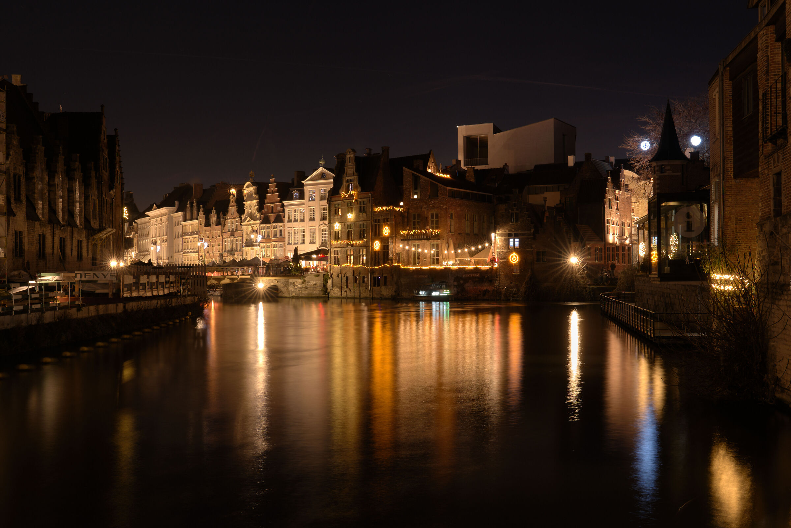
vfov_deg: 32.6
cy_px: 264
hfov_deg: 47.4
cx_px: 396
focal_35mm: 41
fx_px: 901
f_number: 13
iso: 200
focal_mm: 41
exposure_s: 30
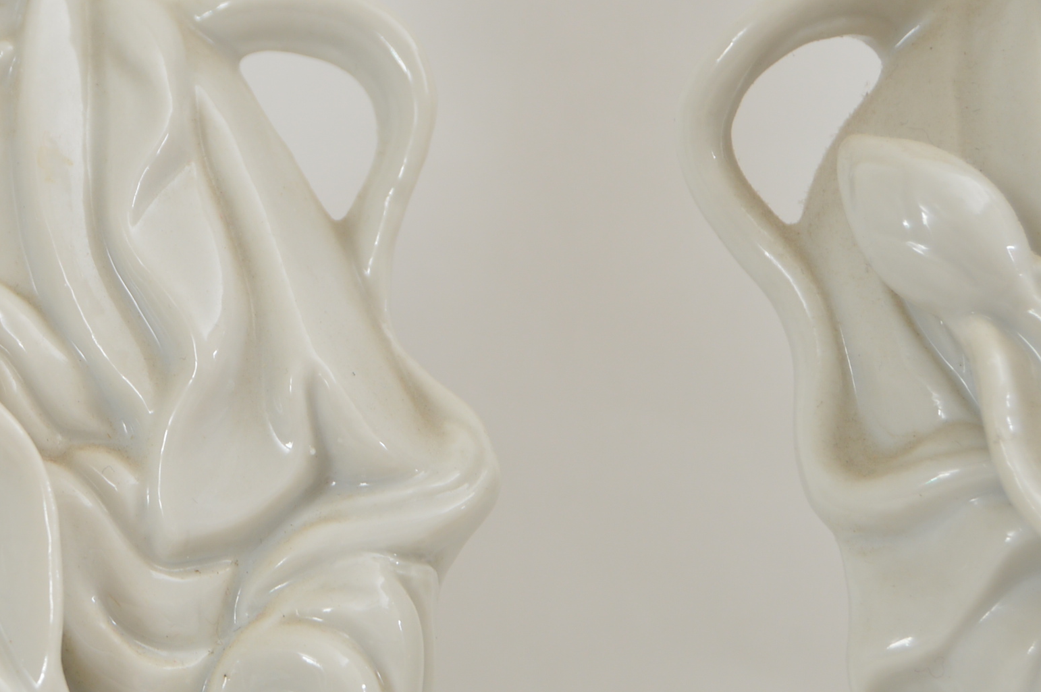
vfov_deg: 8.5
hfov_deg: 12.7
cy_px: 545
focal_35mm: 161
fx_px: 4650
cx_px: 97
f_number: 5.6
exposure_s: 1/125
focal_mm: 55
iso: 200
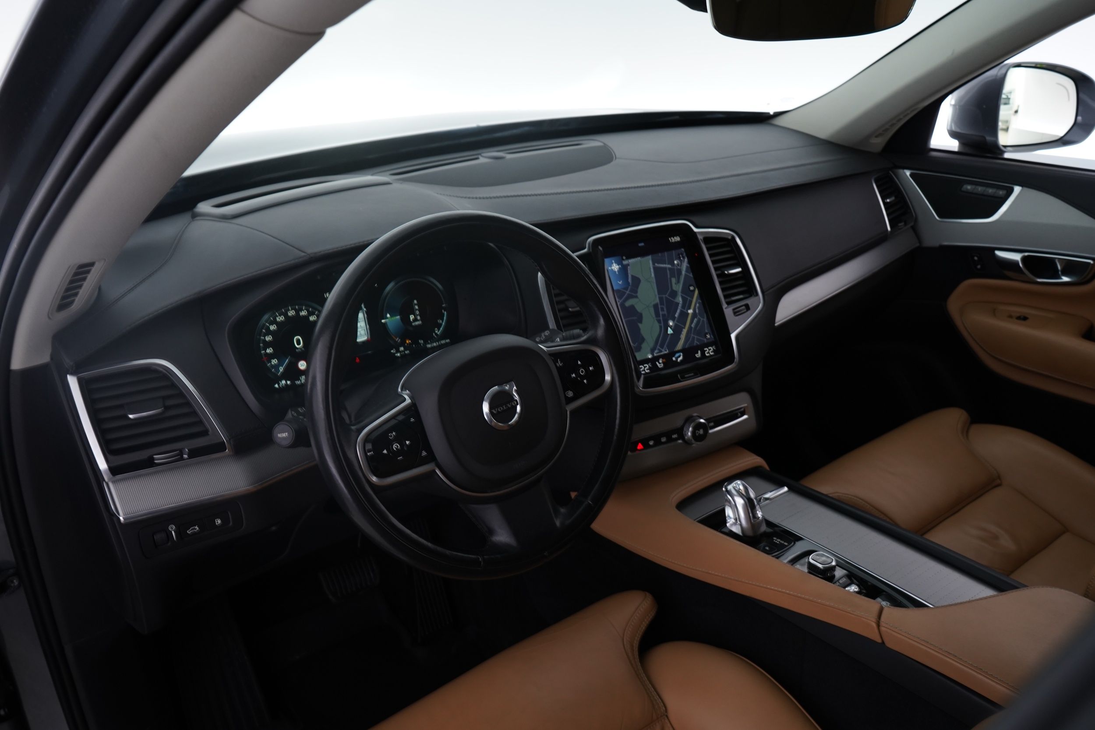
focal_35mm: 28
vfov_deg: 46.4
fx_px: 852
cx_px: 548
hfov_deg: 65.5
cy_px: 365
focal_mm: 28
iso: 1000
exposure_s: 1/6
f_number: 7.1
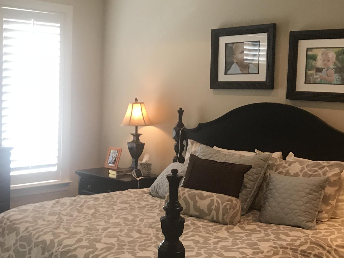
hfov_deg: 35.3
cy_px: 136
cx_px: 119
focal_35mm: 54
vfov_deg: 27.0
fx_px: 537
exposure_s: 1/30
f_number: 1.8
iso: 32
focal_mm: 3.99
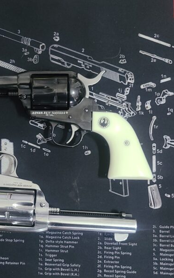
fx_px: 281
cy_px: 139
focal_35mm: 37
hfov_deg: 33.7
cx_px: 43
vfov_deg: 52.8
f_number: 1.8
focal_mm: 5.4
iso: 1000
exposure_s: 1/24
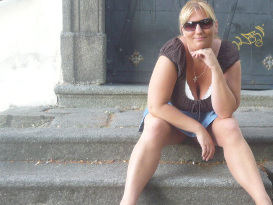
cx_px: 217
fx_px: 504
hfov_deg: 29.6
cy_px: 138
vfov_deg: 22.8
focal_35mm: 64
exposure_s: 1/30
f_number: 2.9
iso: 125
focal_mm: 6.3
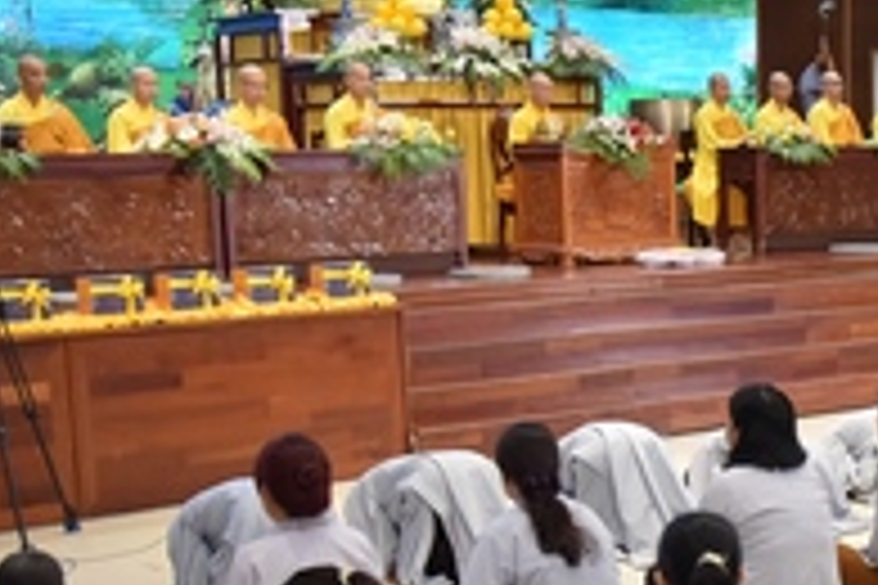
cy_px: 580
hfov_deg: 23.7
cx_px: 968
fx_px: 1951
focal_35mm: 80
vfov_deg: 16.7
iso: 1600
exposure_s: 1/100
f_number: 5.6
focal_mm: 24
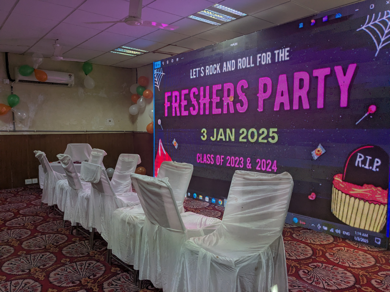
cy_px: 146
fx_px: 304
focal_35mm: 27
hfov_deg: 65.3
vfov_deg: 51.4
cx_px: 195
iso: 59
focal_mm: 4.38
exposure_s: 1/244
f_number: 1.73
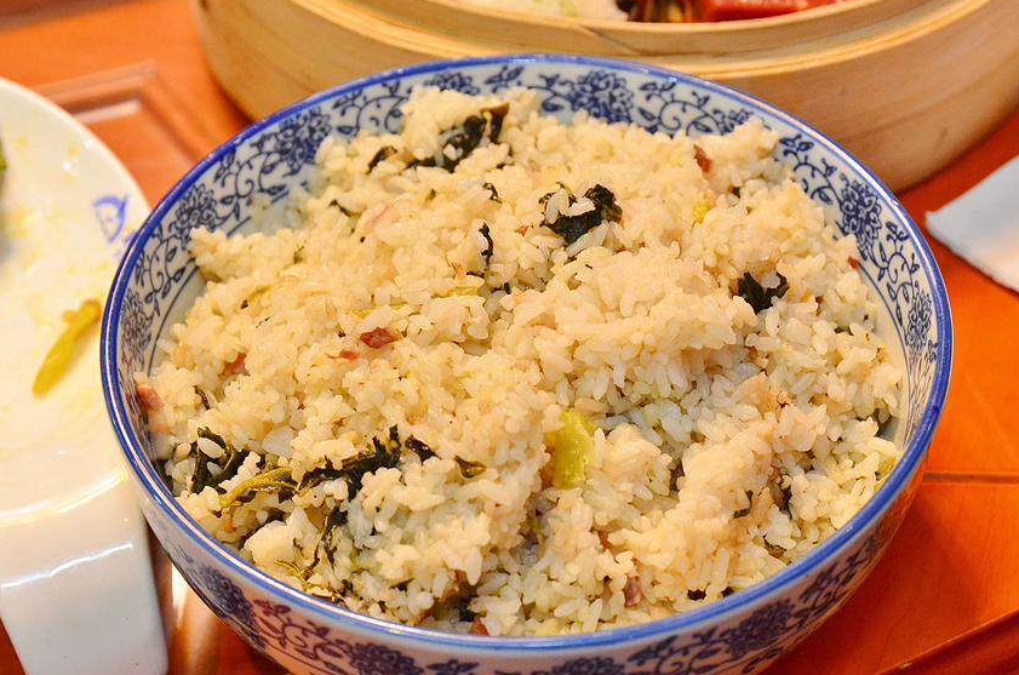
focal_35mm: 84
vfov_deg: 16.2
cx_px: 555
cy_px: 367
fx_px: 2373
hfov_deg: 24.2
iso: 800
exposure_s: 1/125
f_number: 5.6
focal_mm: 46
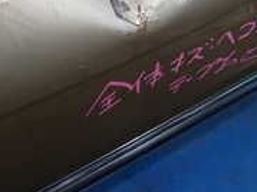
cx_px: 131
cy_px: 26
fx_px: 623
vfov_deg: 17.3
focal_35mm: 84
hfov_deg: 23.3
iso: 200
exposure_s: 1/60
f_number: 2
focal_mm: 4.5
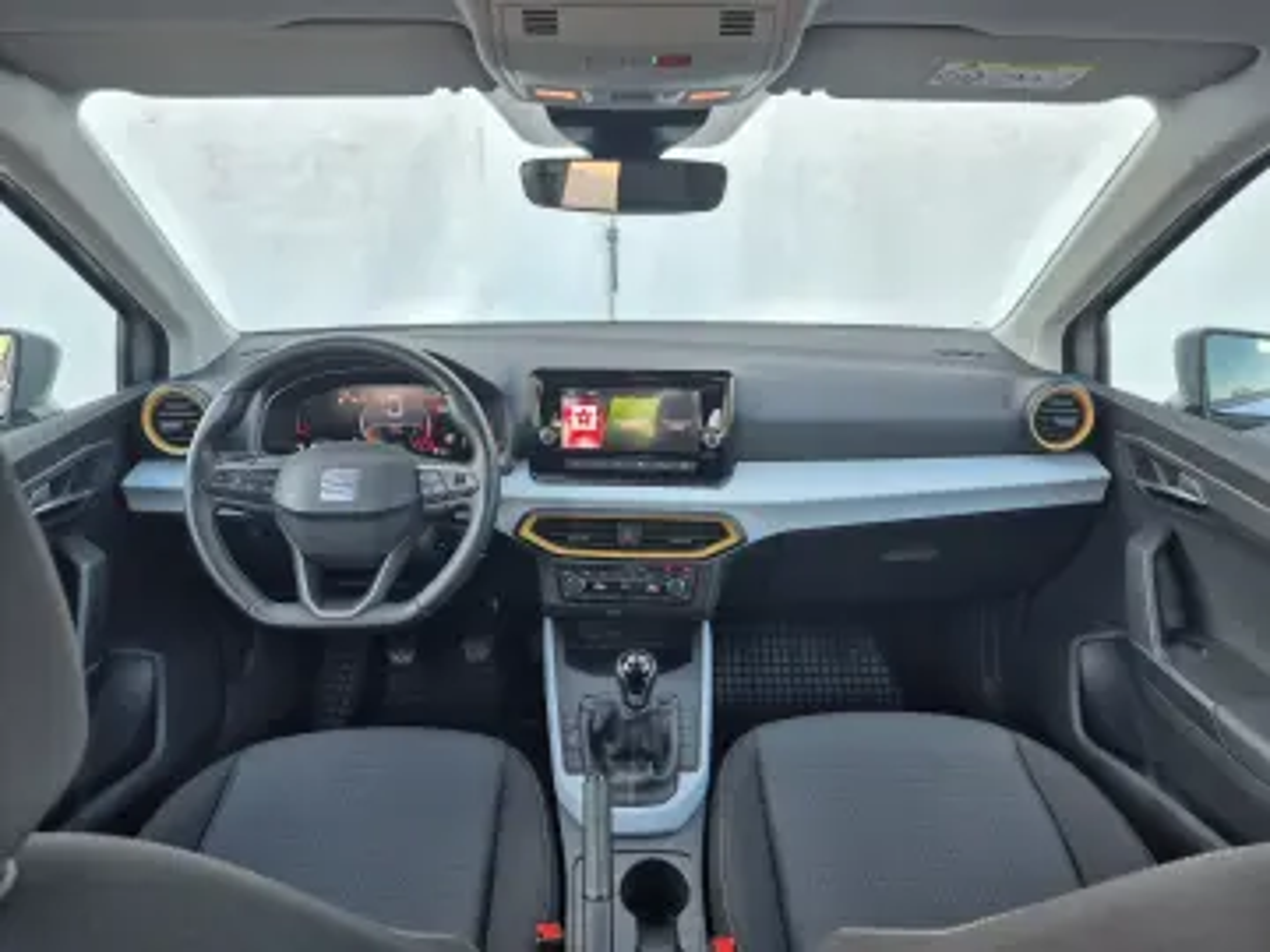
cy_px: 476
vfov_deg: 58.9
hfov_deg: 73.9
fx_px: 844
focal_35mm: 23
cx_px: 635
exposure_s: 1/100
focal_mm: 5.4
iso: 50
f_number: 1.8
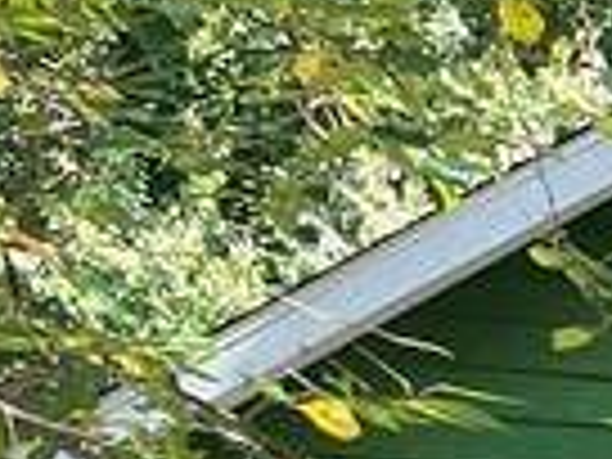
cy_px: 1660
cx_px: 1930
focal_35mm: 196
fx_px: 3465
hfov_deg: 8.3
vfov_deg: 6.5
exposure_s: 1/349
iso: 32
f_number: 1.6
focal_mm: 4.2
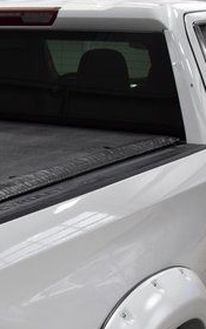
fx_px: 755
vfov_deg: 24.6
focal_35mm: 84
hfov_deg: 13.8
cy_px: 210
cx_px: -168
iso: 1600
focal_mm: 24
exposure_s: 1/60
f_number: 8
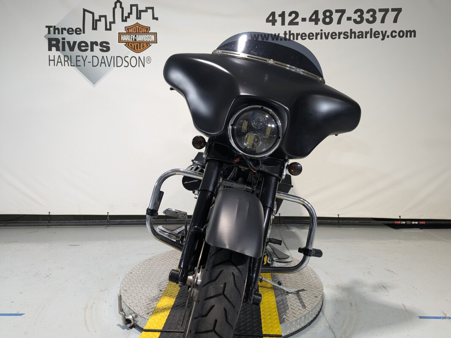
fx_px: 313
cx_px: 226
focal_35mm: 24
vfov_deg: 56.8
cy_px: 169
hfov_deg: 71.6
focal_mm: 6.81
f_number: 1.85
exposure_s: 1/120
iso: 94
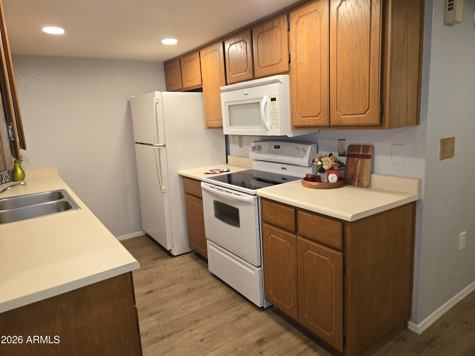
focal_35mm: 23
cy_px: 178
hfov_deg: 73.9
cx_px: 238
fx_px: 316
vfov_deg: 58.9
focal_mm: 5.4
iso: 125
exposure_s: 1/60
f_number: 1.8
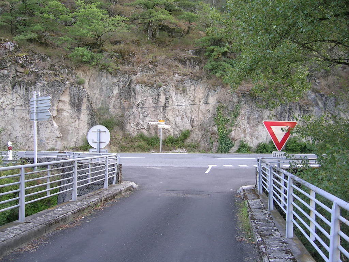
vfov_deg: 40.7
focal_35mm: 35
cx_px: 174
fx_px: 353
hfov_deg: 52.6
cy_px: 131
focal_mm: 5.4
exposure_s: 1/45.2
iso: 50
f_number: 2.8
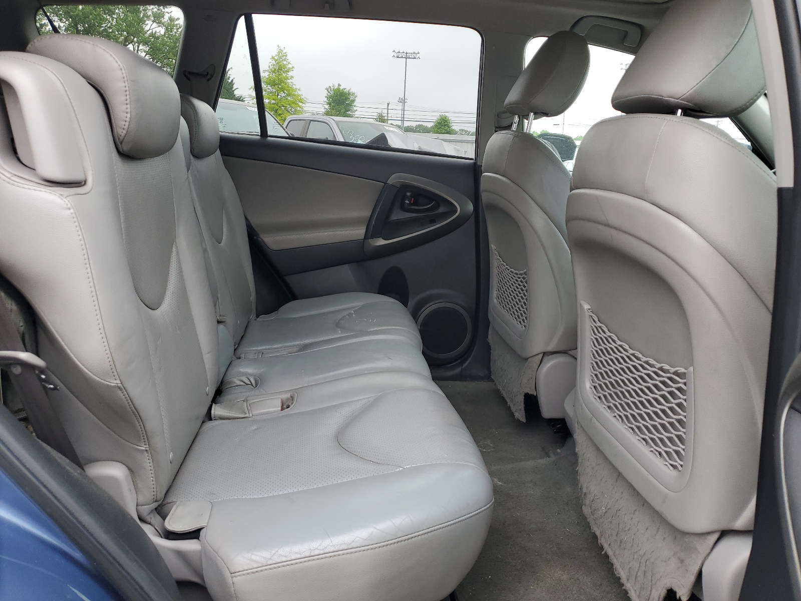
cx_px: 400
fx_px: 602
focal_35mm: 26
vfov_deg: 53.1
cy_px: 300
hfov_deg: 67.3
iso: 50
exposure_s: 1/357
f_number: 1.5
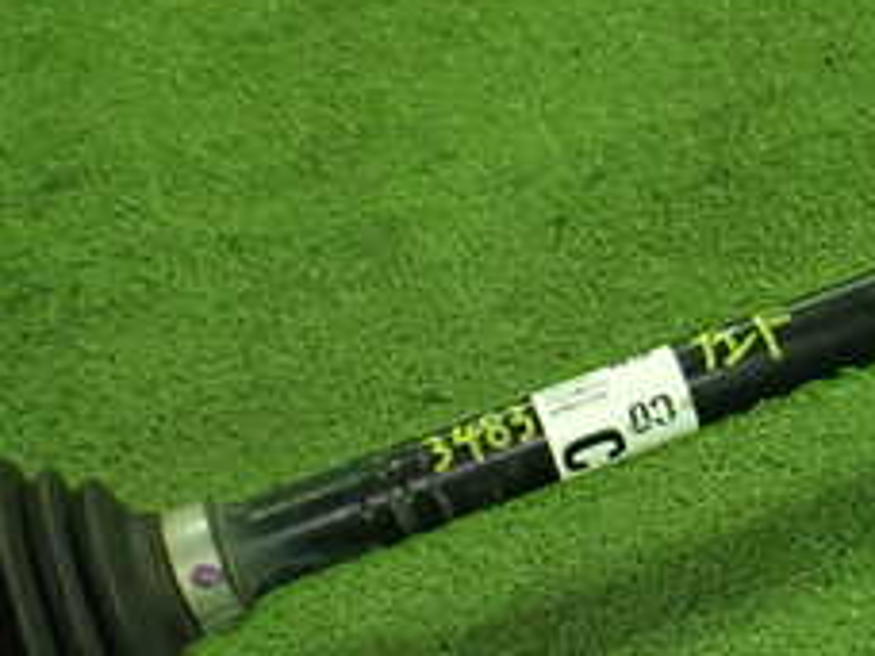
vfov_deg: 18.7
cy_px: 353
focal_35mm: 79
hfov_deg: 23.8
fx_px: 1997
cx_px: 837
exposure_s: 1/50
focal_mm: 5.4
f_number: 2.3
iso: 800
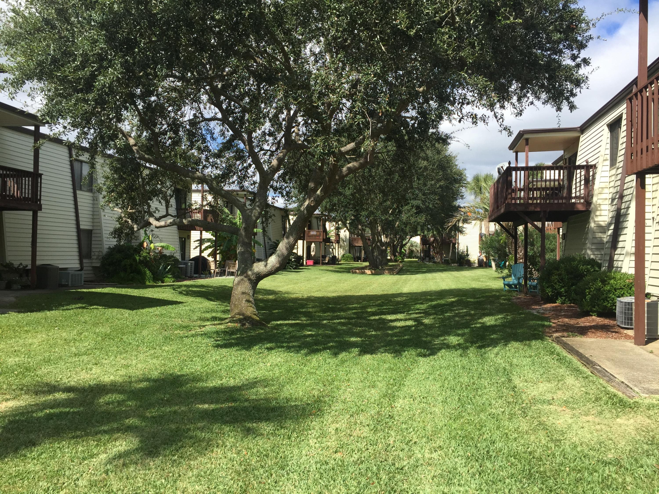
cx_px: 330
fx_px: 552
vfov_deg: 48.2
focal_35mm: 29
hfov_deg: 61.7
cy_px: 247
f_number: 2.2
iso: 32
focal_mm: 4.15
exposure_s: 1/1276
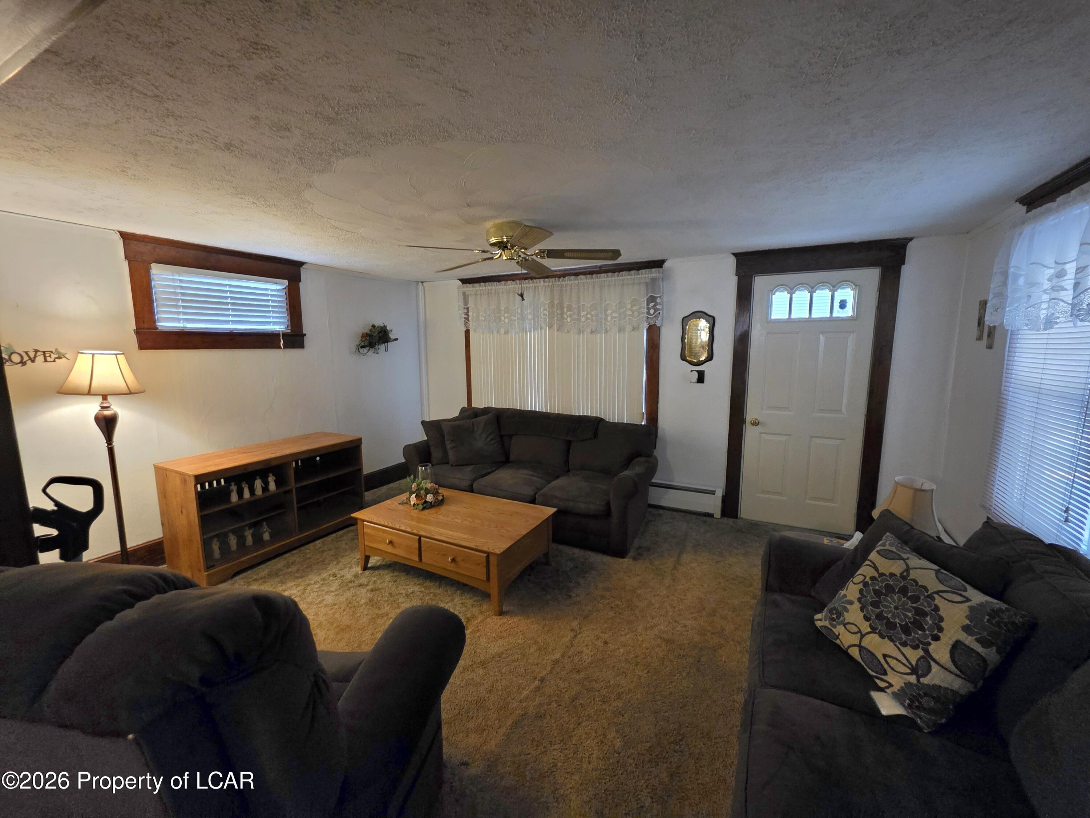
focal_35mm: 13
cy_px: 409
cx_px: 545
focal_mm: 2.2
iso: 800
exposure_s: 1/60.2
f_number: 1.9
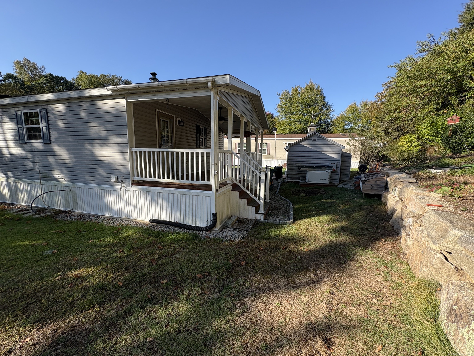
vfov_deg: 85.7
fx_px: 192
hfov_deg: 102.1
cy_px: 178
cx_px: 237
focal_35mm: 14
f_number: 2.2
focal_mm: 2.22
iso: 64
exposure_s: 1/849
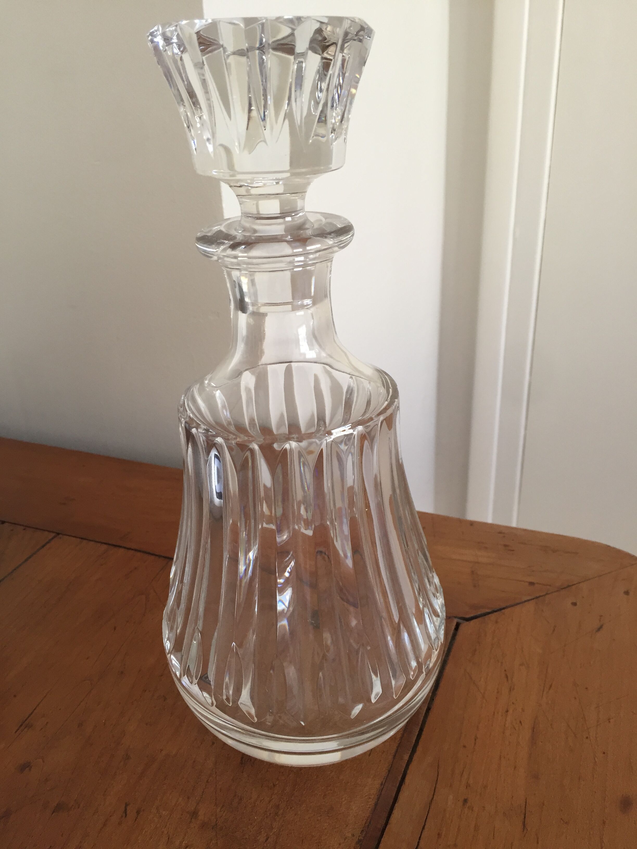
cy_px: 424
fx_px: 712
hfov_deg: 48.2
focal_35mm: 29
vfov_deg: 61.7
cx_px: 318
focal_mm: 4.15
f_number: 2.2
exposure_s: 1/33
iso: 100
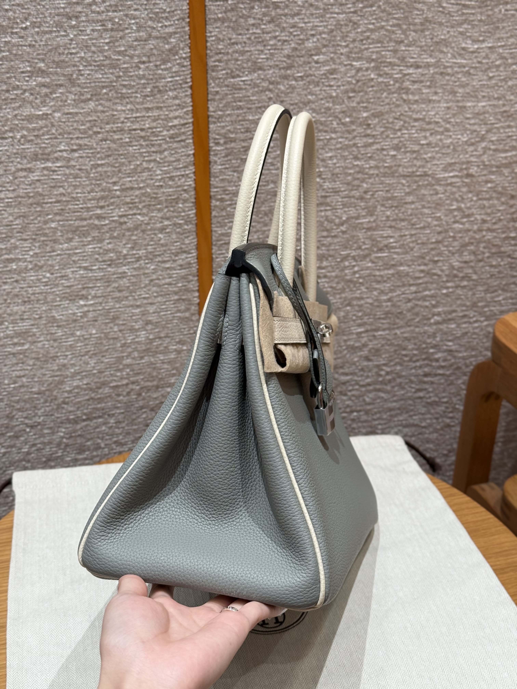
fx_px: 956
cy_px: 344
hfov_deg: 30.3
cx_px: 258
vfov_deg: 39.7
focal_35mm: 48
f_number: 1.78
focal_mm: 6.76
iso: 100
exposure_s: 1/100
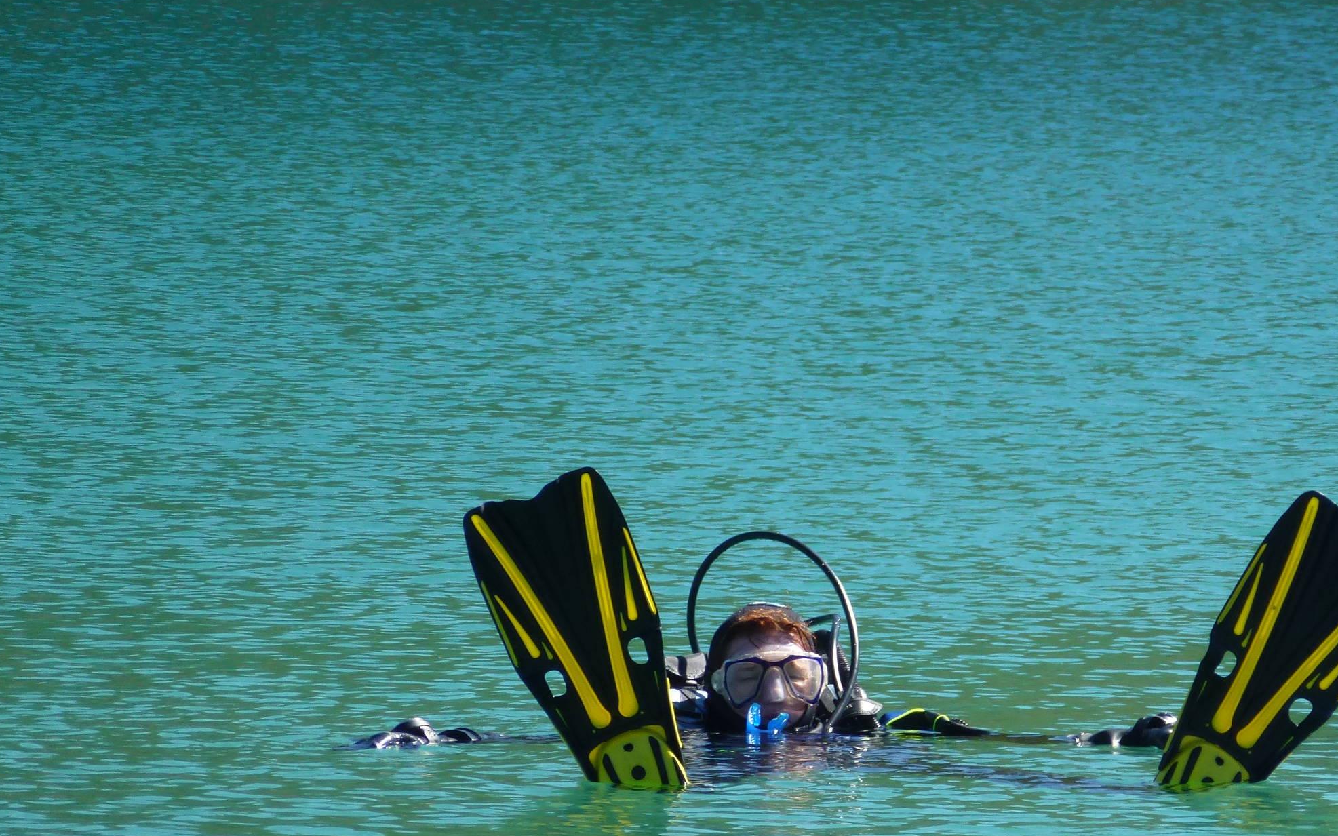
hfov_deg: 4.0
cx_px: 831
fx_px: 19399
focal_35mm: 532
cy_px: 574
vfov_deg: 2.5
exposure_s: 1/320
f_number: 5.9
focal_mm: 68.8
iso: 100
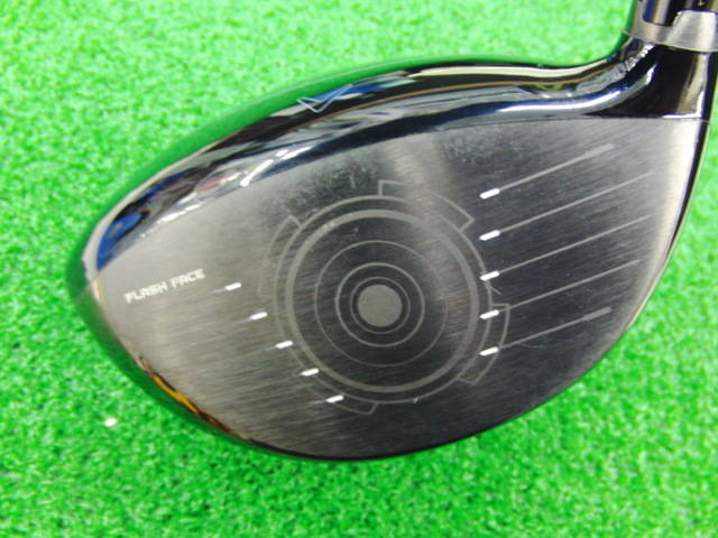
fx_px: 767
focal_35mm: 37
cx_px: 359
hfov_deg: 50.1
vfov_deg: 38.7
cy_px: 269
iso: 400
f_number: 3.6
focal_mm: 6.42
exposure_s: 1/8
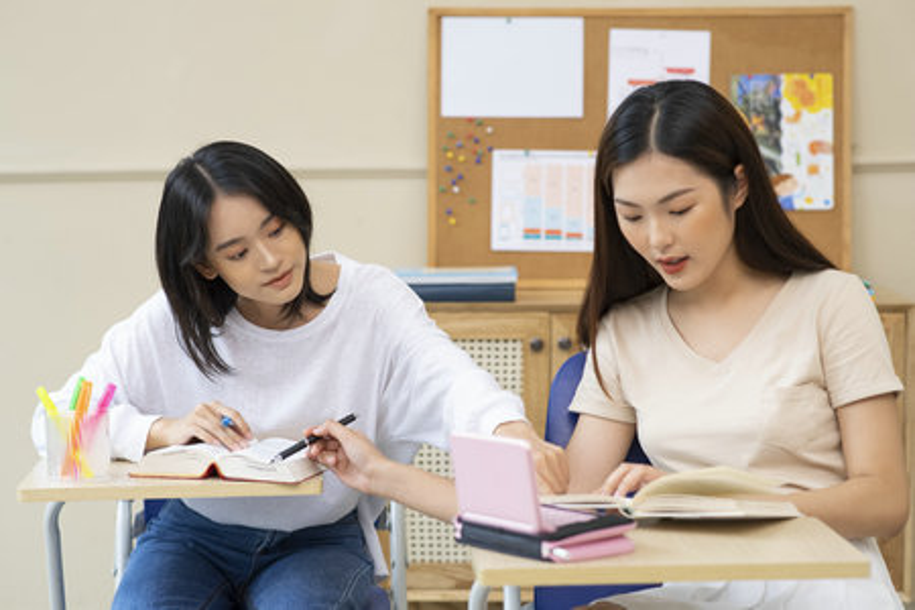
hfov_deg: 23.9
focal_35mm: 85
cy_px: 305
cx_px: 458
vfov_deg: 16.1
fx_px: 2160
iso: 1250
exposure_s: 1/160
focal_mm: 85
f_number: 4
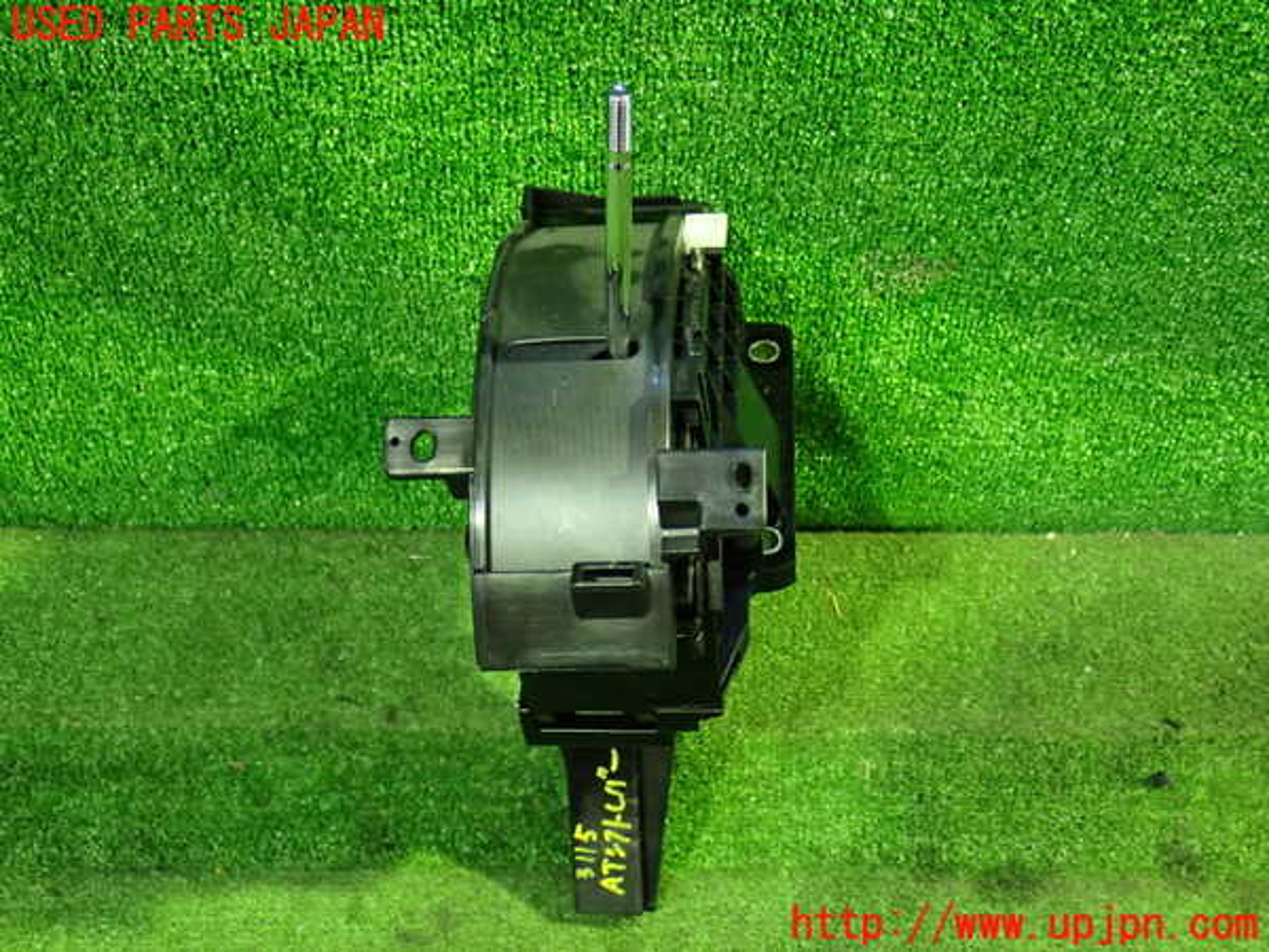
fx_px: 1613
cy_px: 476
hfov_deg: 42.9
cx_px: 634
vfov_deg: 32.9
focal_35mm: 44
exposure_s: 1/13
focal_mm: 7.84
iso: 800
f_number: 2.9
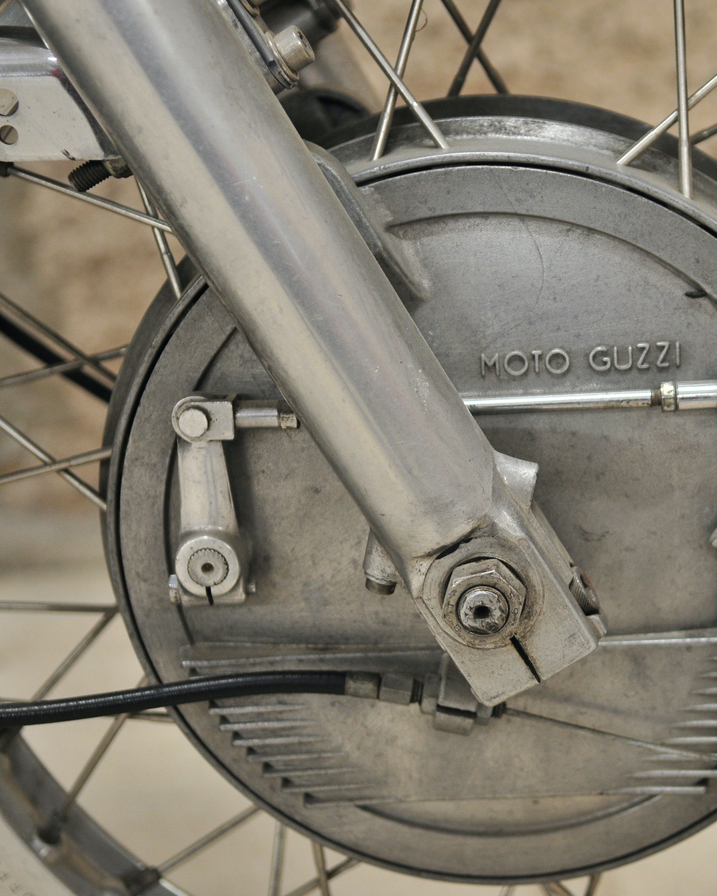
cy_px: 448
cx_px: 506
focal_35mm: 94
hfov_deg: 16.3
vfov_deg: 20.4
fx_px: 2493
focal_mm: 44
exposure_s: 1/20
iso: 400
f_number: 2.8
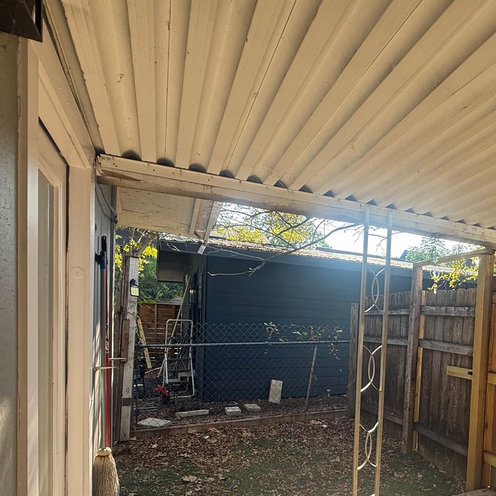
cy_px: 335
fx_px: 389
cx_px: 358
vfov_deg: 63.2
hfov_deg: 62.1
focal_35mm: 24
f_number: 2.2
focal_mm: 2.22
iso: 64
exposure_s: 1/167
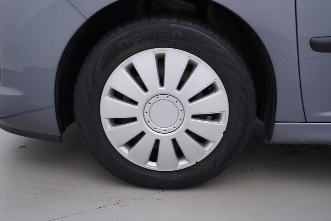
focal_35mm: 36
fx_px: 331
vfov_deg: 36.9
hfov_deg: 53.1
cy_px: 110
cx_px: 166
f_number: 4
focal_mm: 24
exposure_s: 1/60
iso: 125
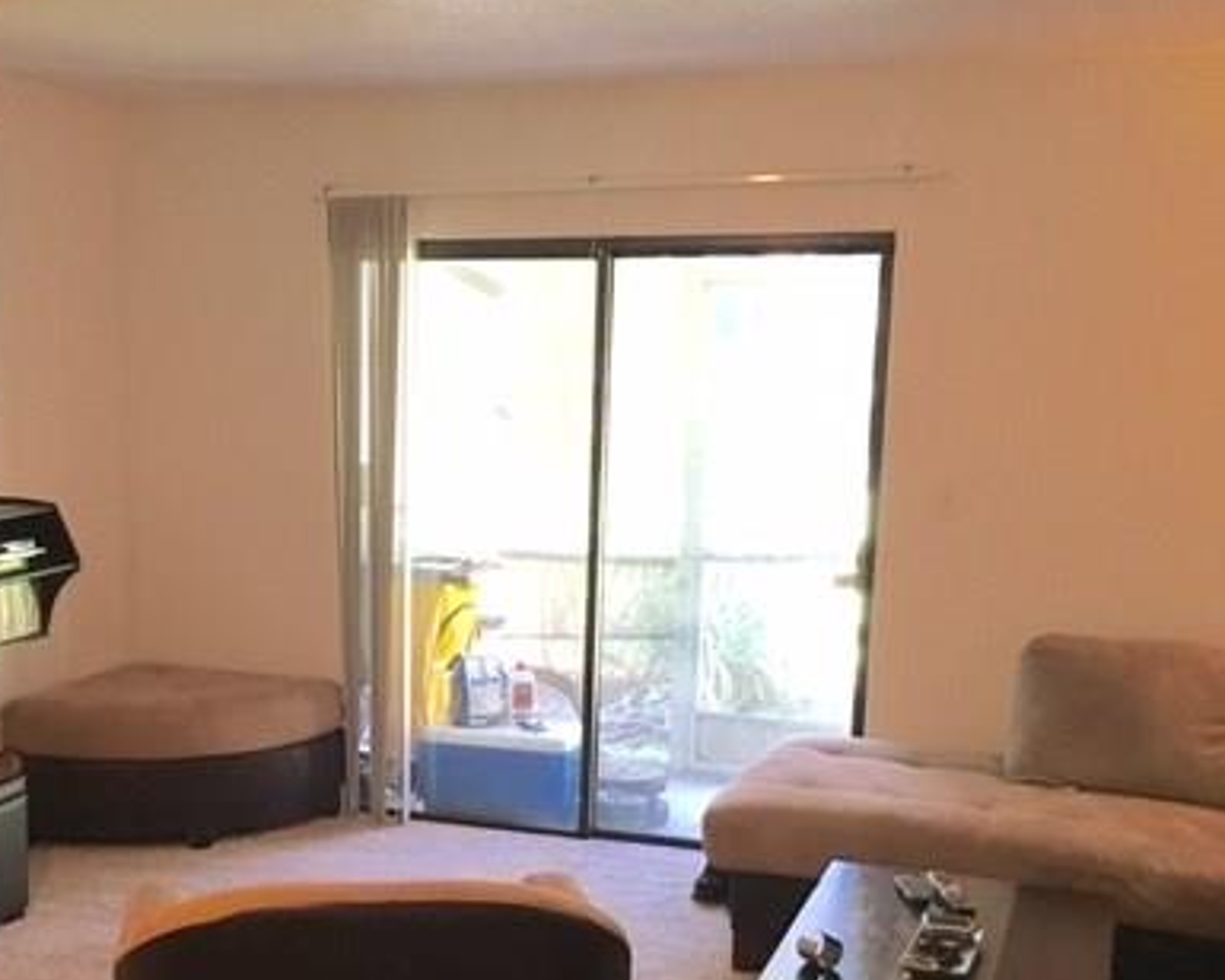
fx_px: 1704
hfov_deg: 39.1
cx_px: 410
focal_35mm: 47
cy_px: 675
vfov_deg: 31.8
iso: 160
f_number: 2.2
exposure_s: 1/30
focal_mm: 4.15
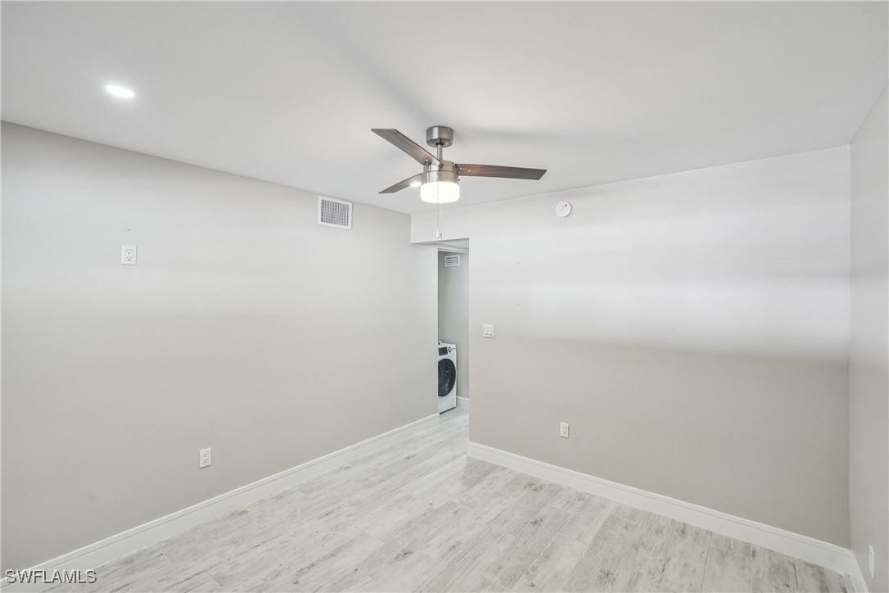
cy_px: 296
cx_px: 444
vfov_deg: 73.7
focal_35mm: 16
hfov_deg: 96.7
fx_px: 395
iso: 400
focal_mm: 16
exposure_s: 1/20
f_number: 8
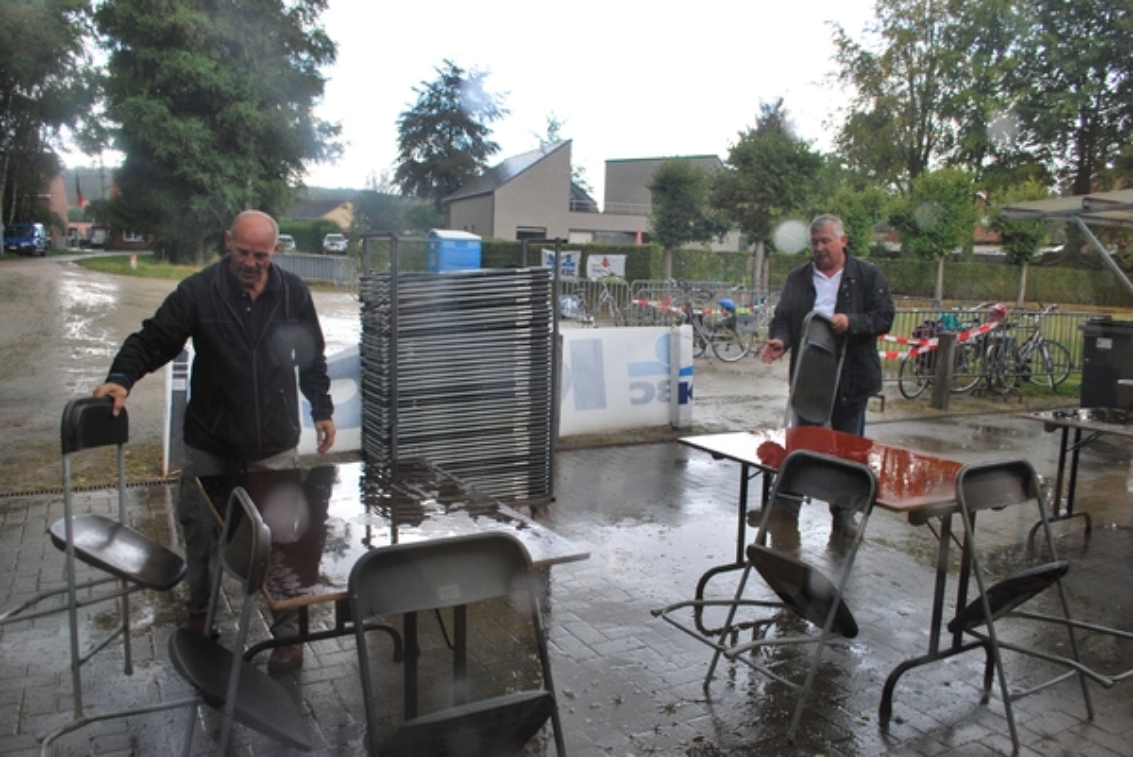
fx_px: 850
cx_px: 566
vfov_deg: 48.0
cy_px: 378
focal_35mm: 27
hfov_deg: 67.3
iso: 200
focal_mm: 18
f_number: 5
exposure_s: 1/100
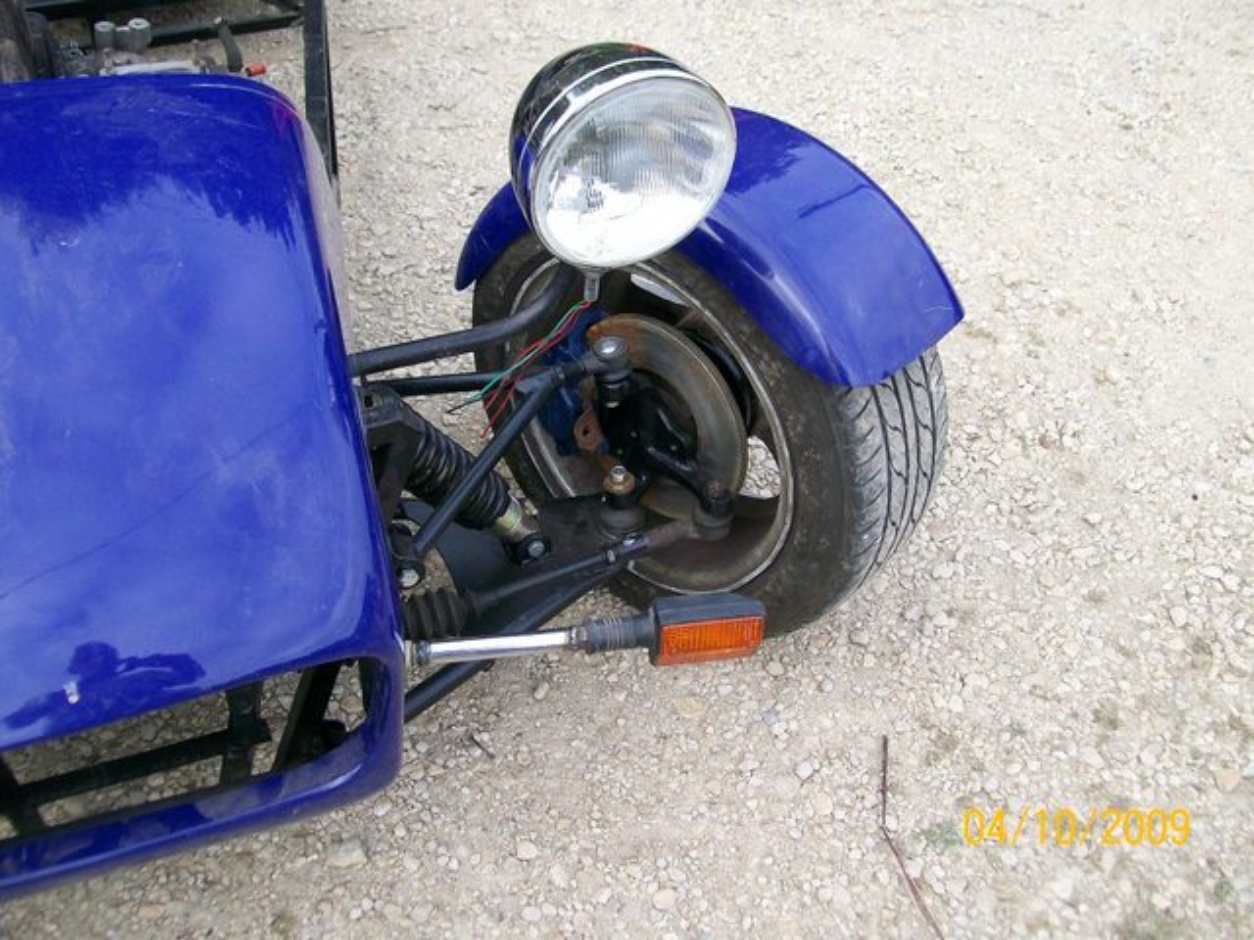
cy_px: 470
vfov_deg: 39.7
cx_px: 627
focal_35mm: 36
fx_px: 1304
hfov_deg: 51.4
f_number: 2.7
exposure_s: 1/165
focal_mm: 6
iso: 80
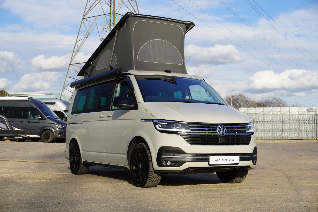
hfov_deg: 38.9
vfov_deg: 26.4
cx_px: 159
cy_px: 106
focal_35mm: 51
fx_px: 450
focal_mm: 34
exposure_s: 1/100
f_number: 9
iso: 100
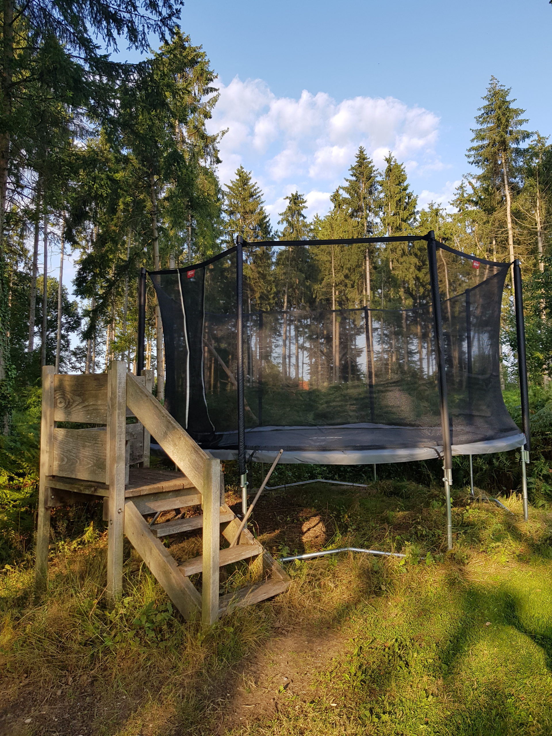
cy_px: 368
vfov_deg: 67.3
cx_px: 276
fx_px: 553
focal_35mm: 26
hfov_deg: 53.1
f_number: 1.7
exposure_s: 1/708
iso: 40
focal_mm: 4.2
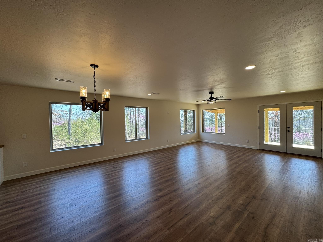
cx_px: 162
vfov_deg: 85.7
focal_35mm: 14
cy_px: 121
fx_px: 131
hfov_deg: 102.1
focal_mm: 2.22
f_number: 2.2
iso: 64
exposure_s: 1/120
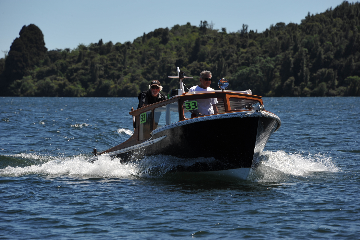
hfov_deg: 8.2
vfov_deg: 5.5
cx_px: 180
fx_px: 2498
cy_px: 120
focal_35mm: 250
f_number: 10
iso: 200
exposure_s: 1/500
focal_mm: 250
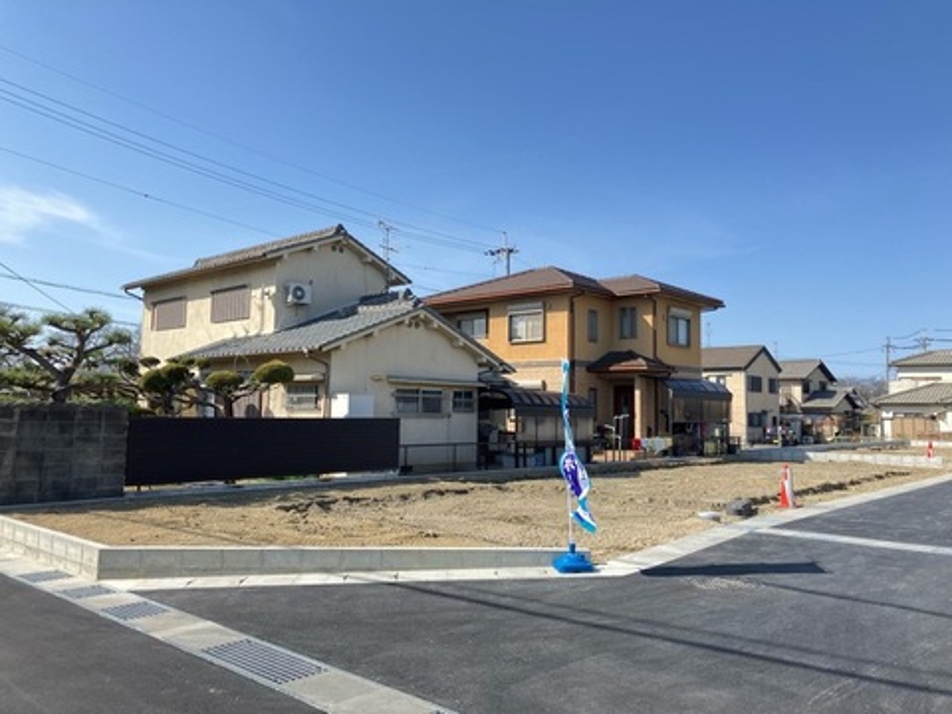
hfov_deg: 63.4
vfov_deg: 49.7
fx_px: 770
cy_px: 357
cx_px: 476
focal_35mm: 28
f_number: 1.8
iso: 32
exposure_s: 1/694
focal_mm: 3.99
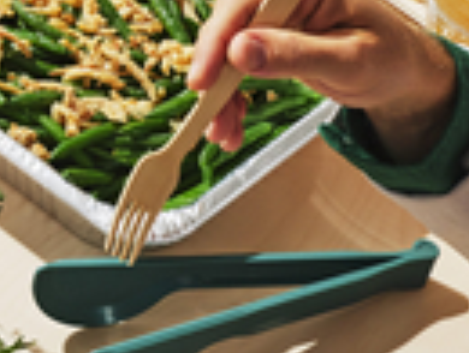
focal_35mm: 210
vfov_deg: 7.0
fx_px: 2850
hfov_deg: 9.1
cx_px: -303
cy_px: -184
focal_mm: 72
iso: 800
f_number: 14
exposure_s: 1/160
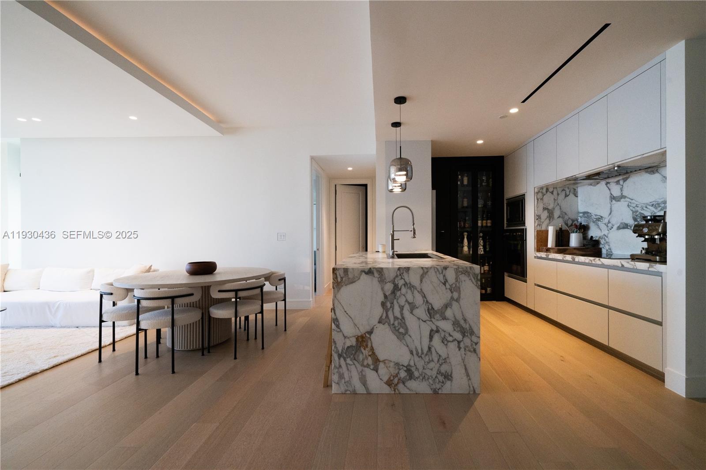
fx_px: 274
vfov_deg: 81.2
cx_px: 353
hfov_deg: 104.3
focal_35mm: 14
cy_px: 235
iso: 1600
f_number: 8
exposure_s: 1/200
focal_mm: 14
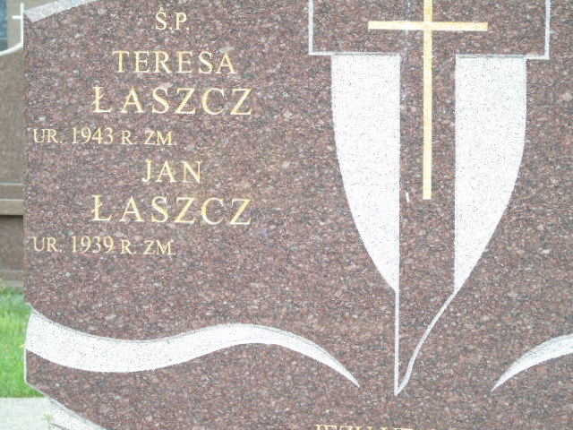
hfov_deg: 12.2
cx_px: 286
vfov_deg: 9.2
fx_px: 2682
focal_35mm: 162
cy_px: 215
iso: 100
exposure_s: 1/125
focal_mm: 29
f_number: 4.9
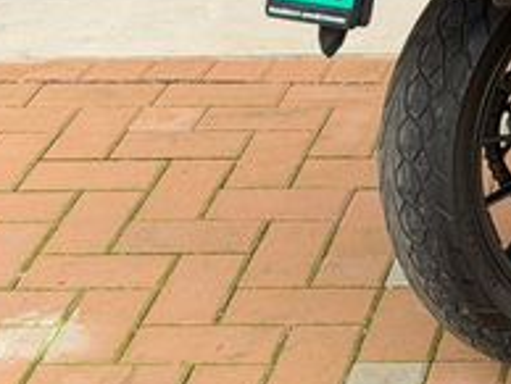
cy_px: -229
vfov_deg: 9.1
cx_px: 806
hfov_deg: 11.8
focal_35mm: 158
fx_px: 2335
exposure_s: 1/318
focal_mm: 6.76
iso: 80
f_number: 1.78
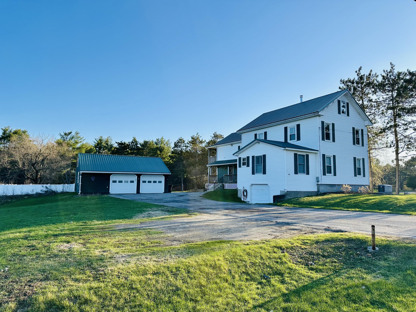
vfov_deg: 56.8
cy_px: 156
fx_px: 288
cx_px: 208
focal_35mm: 24
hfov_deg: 71.6
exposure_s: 1/2809
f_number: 1.78
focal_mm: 6.86
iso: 80
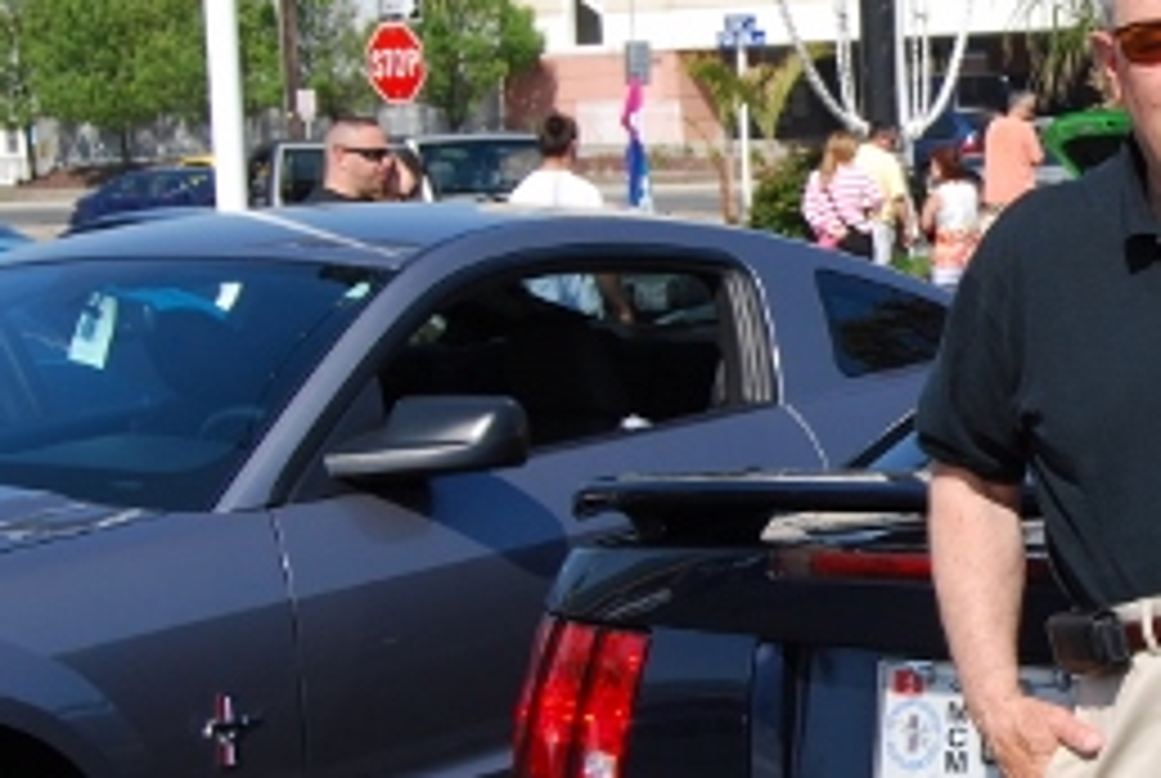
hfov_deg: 18.9
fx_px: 3360
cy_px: 445
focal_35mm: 104
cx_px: 1260
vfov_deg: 13.2
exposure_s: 1/320
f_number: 9
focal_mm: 28
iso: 200
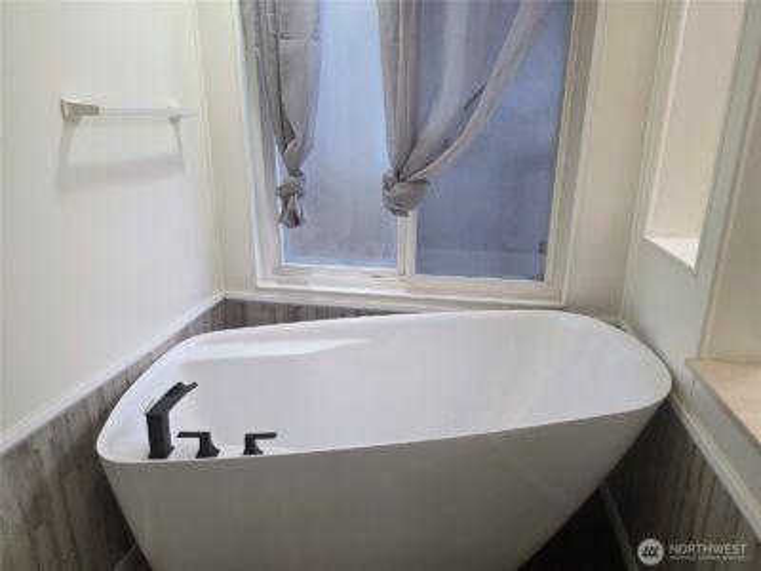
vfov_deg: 58.9
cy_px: 286
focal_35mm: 23
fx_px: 506
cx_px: 380
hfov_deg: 73.9
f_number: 1.7
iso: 200
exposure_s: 1/120
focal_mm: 6.3
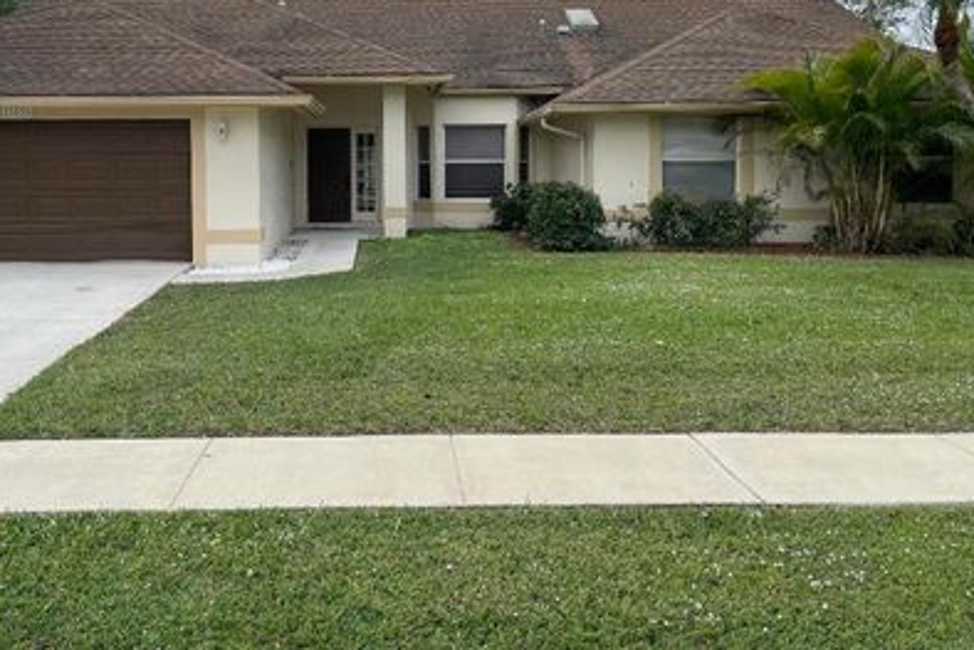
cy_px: 189
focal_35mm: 33
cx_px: 393
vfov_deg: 39.3
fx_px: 893
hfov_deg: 56.8
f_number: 1.6
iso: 32
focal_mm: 5.1
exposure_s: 1/3257
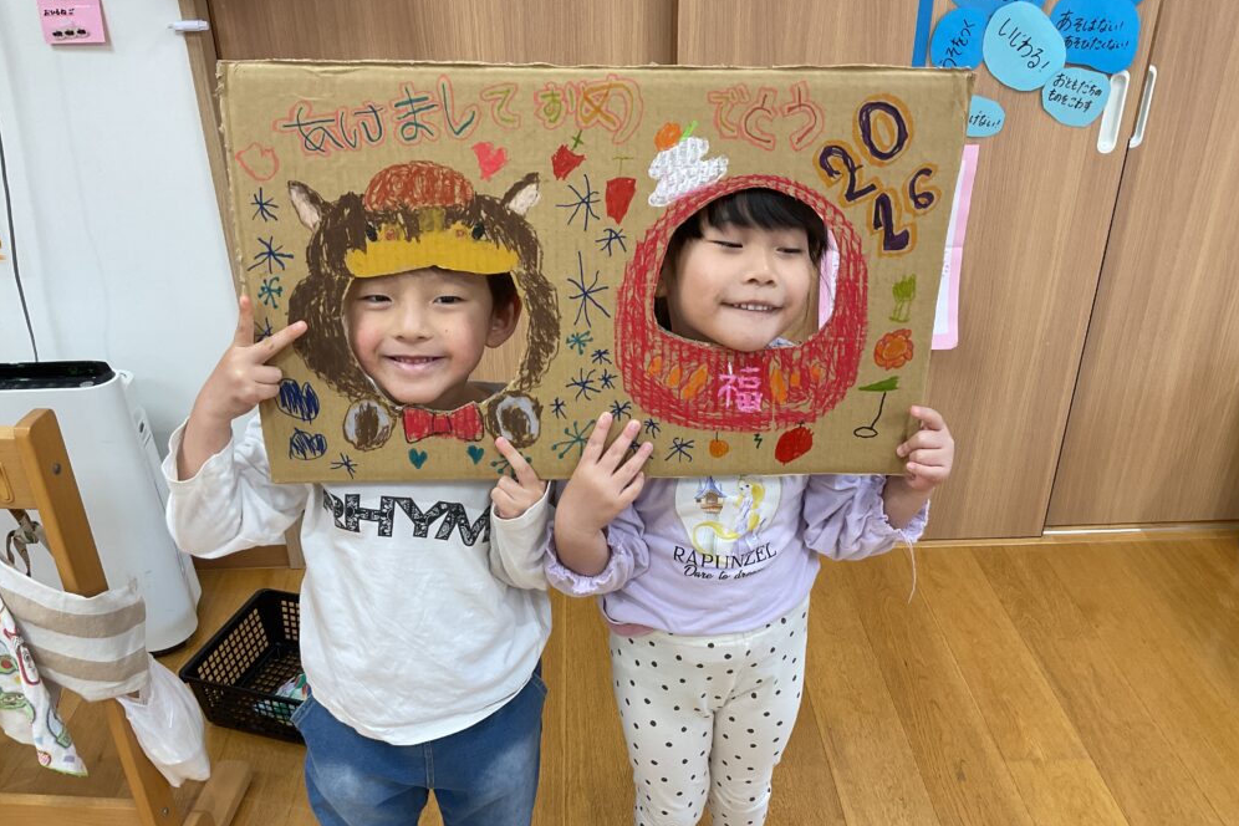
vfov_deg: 42.3
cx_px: 613
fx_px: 1067
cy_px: 449
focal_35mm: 31
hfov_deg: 60.3
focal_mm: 3
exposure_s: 1/120
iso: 50
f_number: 1.8
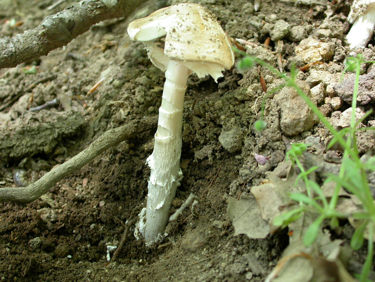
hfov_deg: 34.9
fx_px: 596
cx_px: 188
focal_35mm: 55
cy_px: 141
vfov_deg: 26.6
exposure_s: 1/15
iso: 100
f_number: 3
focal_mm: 11.5
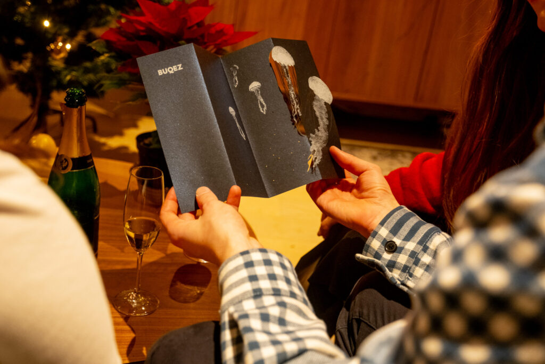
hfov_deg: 44.5
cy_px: 182
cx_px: 272
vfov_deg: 30.5
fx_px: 666
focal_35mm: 44
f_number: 2.8
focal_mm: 29.2
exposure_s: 1/50
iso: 2500
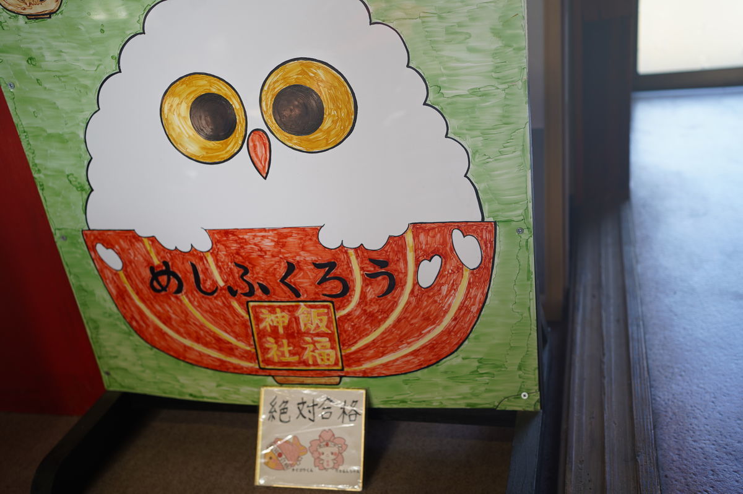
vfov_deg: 37.8
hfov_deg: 54.5
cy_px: 247
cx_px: 372
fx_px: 722
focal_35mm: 35
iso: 100
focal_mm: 35
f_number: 3.5
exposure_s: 1/60
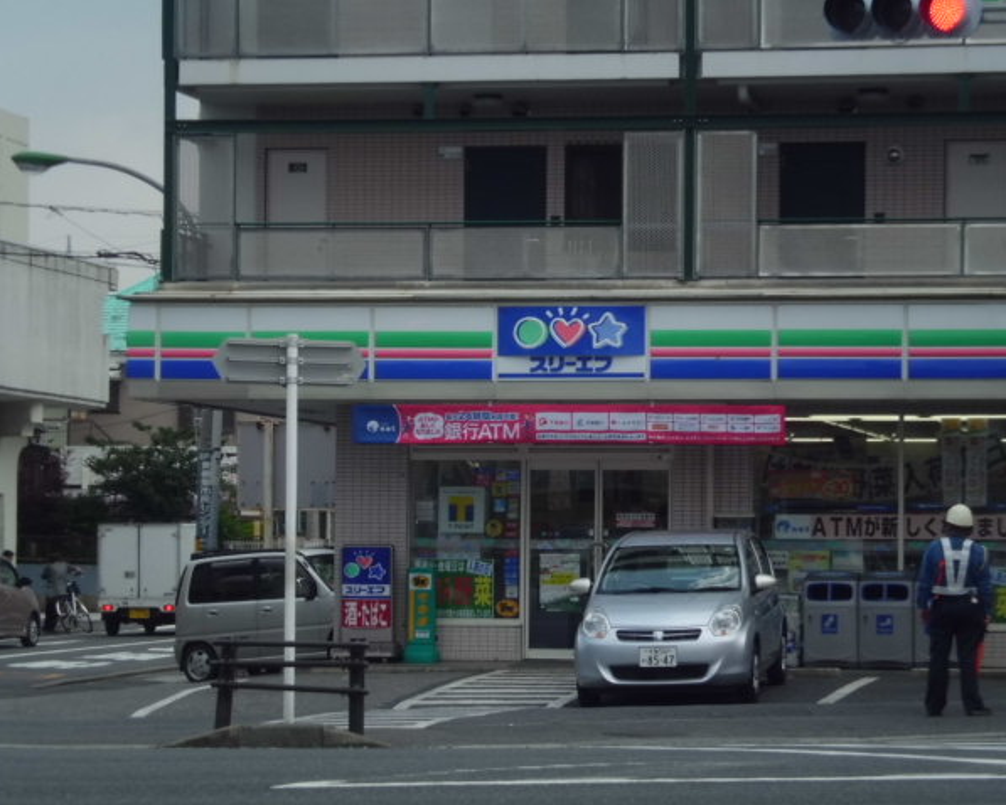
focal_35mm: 136
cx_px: 526
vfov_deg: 11.4
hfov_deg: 14.2
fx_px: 4051
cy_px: 402
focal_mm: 23.5
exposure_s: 1/200
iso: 64
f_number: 6.5
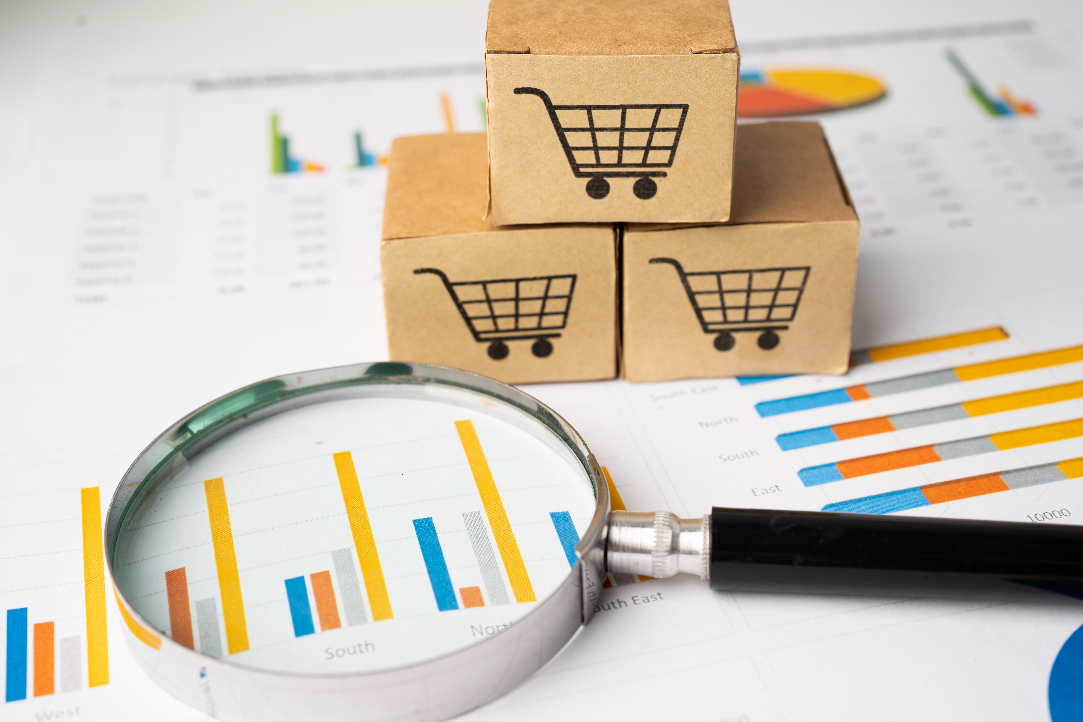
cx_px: 542
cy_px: 361
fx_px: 1504
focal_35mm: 50
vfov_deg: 27.0
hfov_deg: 39.6
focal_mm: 50
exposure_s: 1/60
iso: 100
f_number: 6.3
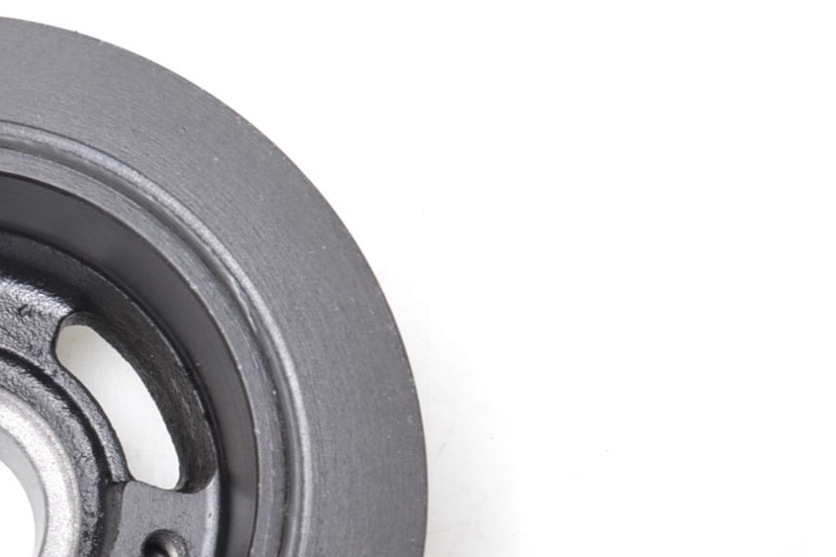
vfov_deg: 19.0
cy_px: 456
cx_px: -65
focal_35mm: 71
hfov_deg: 26.4
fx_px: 1649
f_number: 11
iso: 200
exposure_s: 1/60
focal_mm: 18
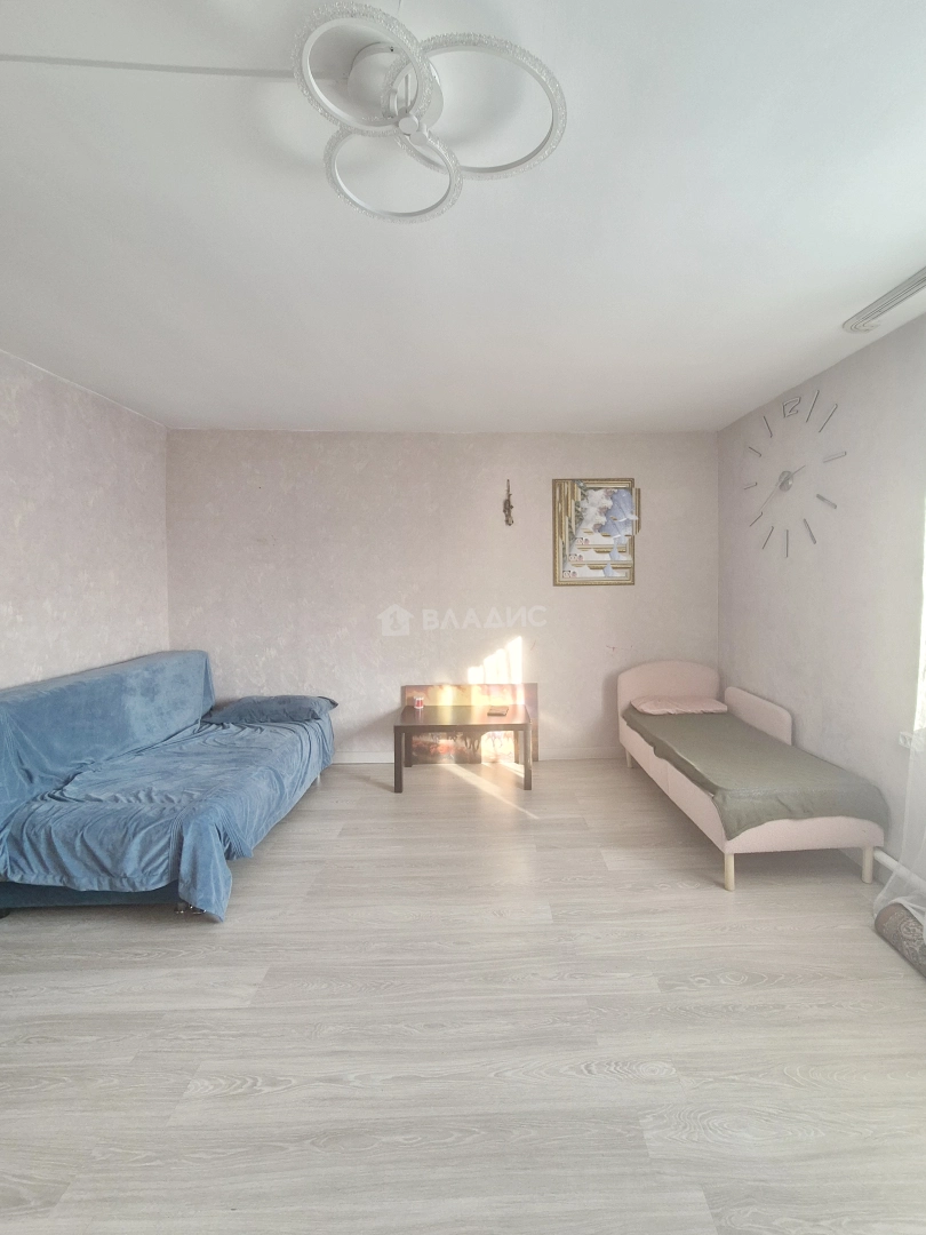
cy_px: 618
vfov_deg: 106.2
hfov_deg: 89.9
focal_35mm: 13
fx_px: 464
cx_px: 463
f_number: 2.2
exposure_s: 1/100
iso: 80
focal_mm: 2.2
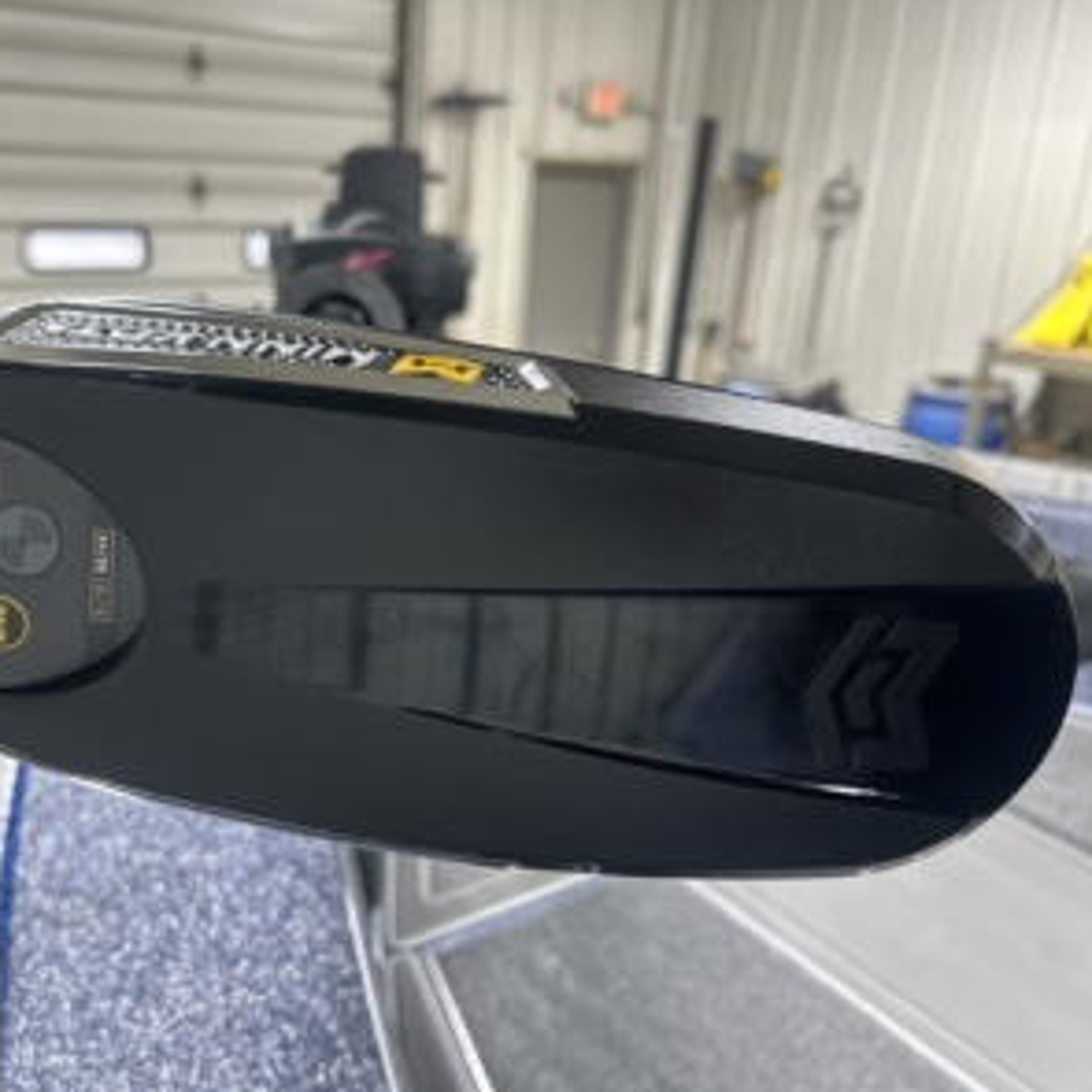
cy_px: 546
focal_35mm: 31
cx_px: 392
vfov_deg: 52.5
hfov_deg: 51.8
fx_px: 1106
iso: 125
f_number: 1.5
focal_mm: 5.7
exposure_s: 1/120
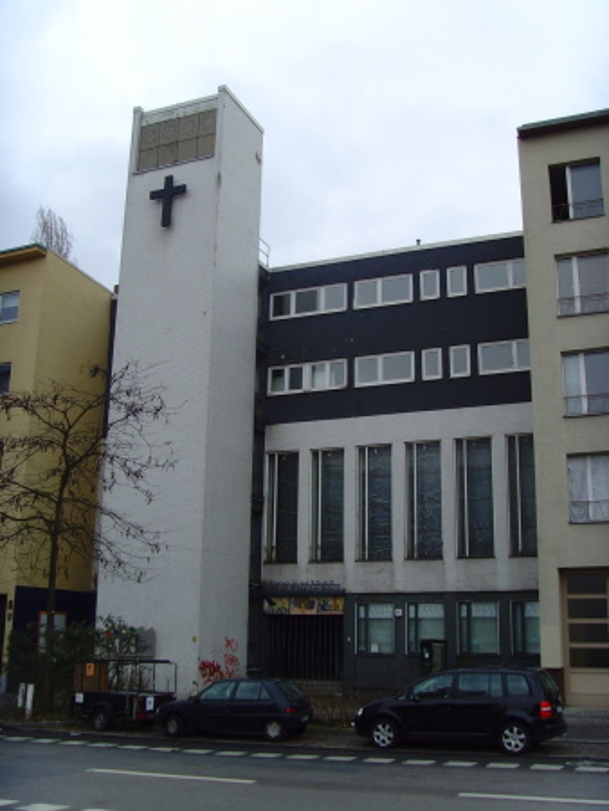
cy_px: 406
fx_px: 914
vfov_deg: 47.8
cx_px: 304
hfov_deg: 36.9
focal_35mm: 39
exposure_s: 1/90
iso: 80
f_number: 3.5
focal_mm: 6.6
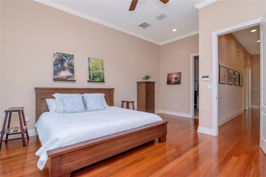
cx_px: 133
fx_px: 122
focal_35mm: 16
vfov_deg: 72.0
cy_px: 88
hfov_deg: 95.0
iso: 1250
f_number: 7.1
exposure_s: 1/200
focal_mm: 11
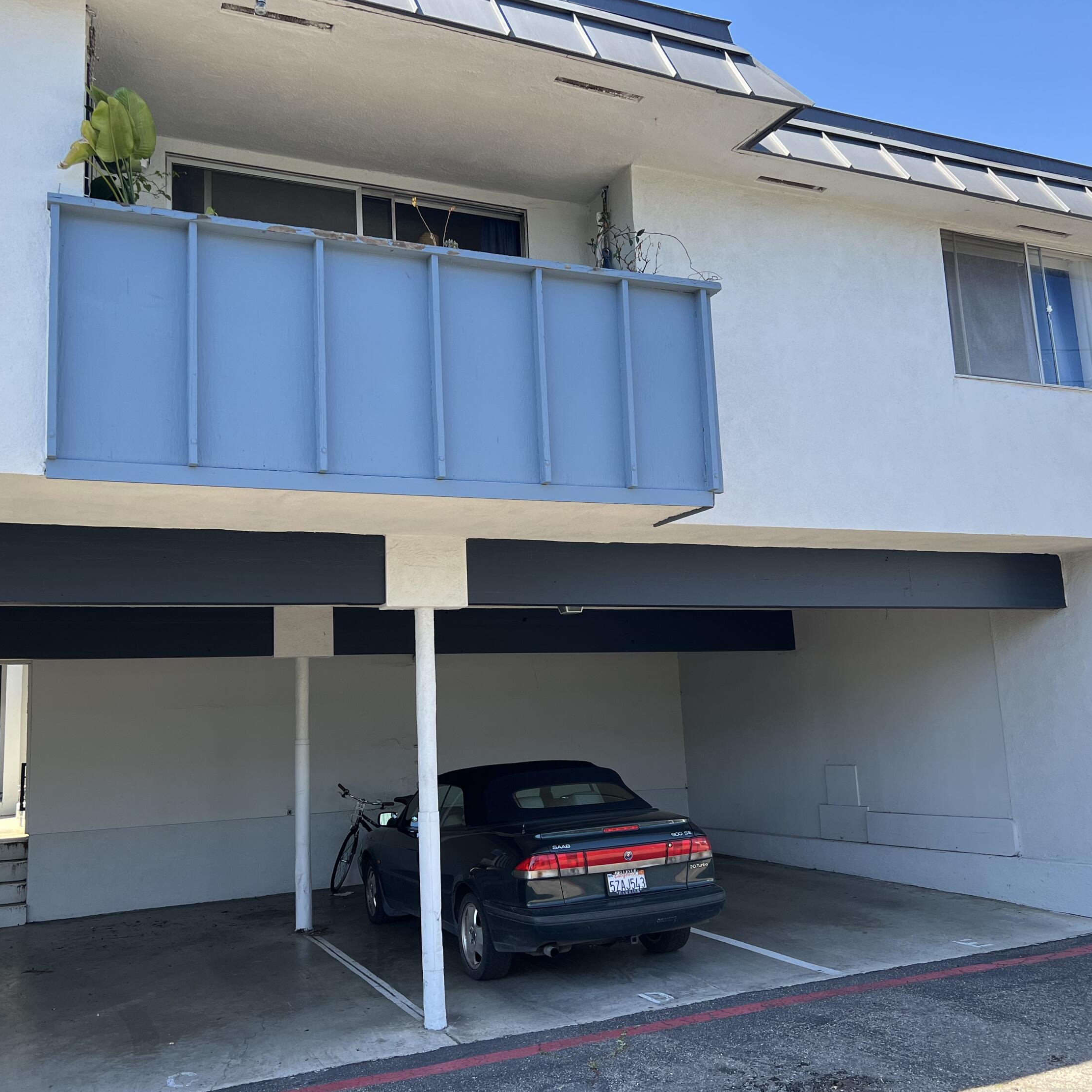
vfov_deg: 52.5
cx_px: 514
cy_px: 544
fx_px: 1106
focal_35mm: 31
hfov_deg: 52.5
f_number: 1.5
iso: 50
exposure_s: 1/873
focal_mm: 5.7
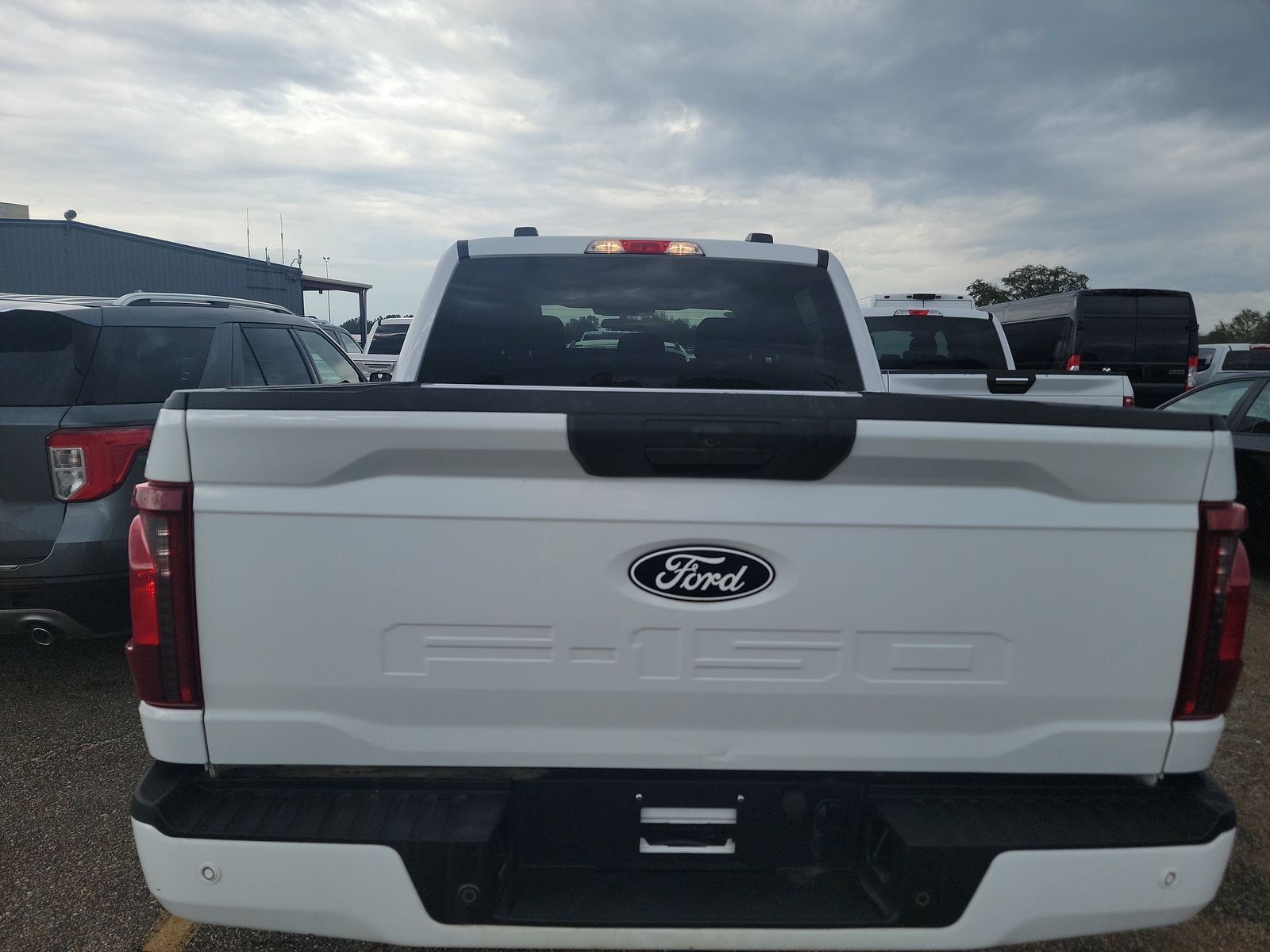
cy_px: 476
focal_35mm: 24
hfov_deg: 71.6
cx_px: 635
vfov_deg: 56.8
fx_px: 881
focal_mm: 6.7
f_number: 1.8
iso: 50
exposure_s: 1/464
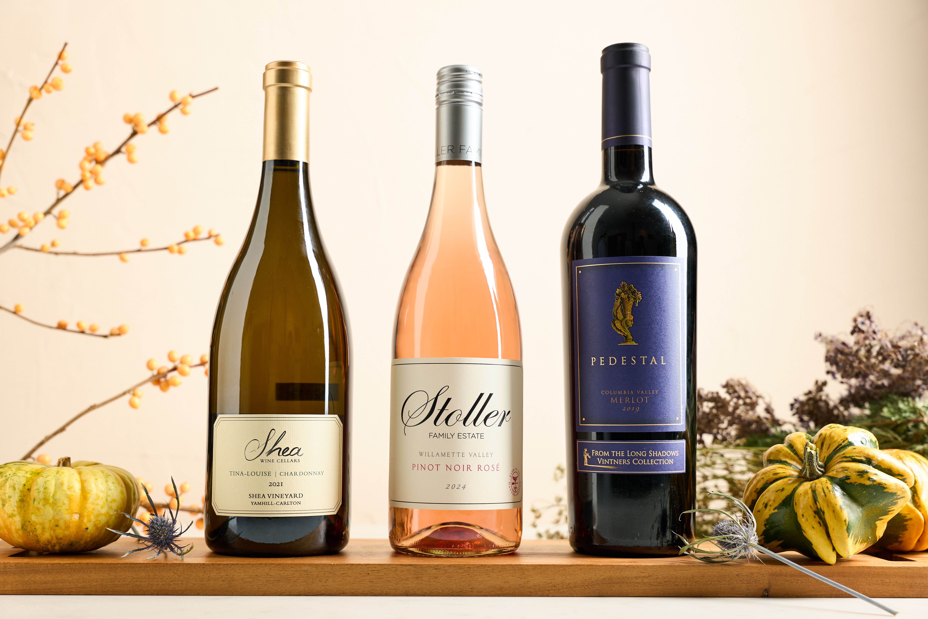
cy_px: 310
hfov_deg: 41.9
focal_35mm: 47
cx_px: 464
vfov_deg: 28.6
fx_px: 1211
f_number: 5.6
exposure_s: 1/160
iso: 200
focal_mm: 47
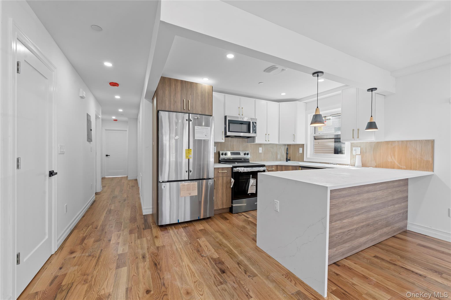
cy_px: 150
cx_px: 226
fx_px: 175
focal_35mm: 14
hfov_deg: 104.3
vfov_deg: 81.2
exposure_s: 1/4
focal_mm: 14
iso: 200
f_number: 10
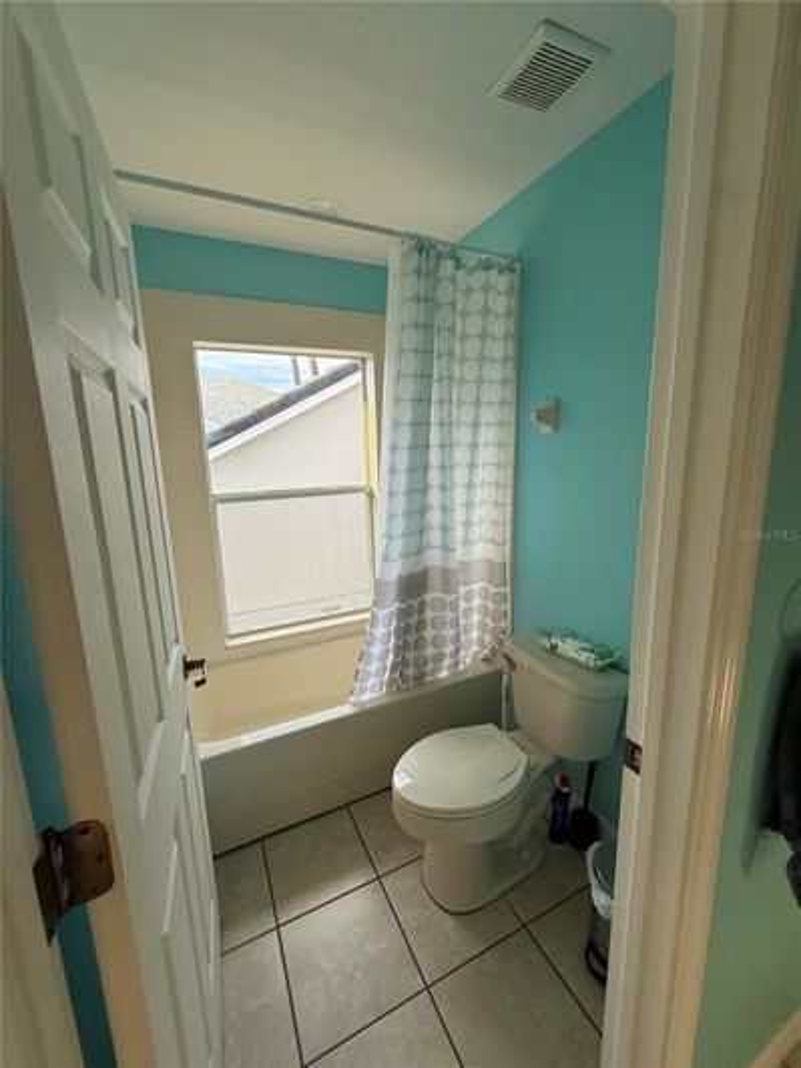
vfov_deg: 102.1
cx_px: 400
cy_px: 534
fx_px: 432
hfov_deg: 85.7
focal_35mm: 14
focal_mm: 2.22
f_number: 2.2
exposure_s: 1/99
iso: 80
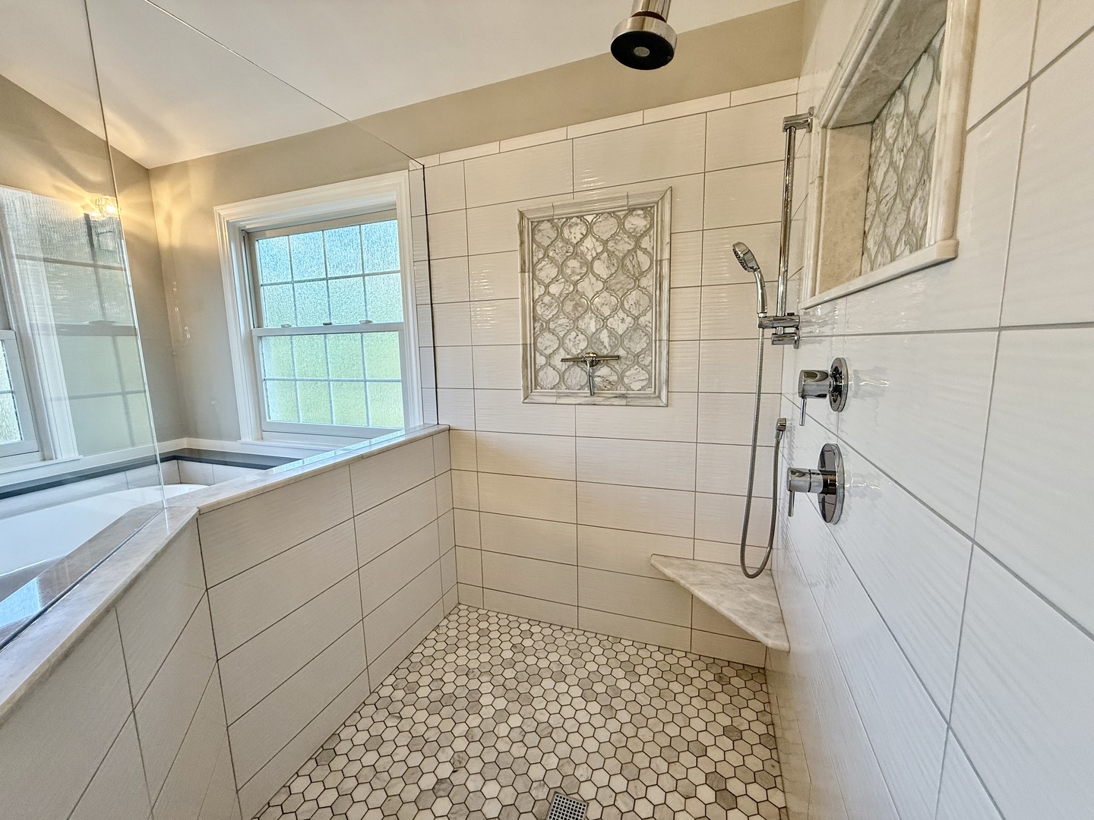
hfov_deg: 102.1
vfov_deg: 85.7
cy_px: 410
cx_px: 547
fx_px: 442
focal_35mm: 14
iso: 160
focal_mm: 2.22
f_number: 2.2
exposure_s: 1/120
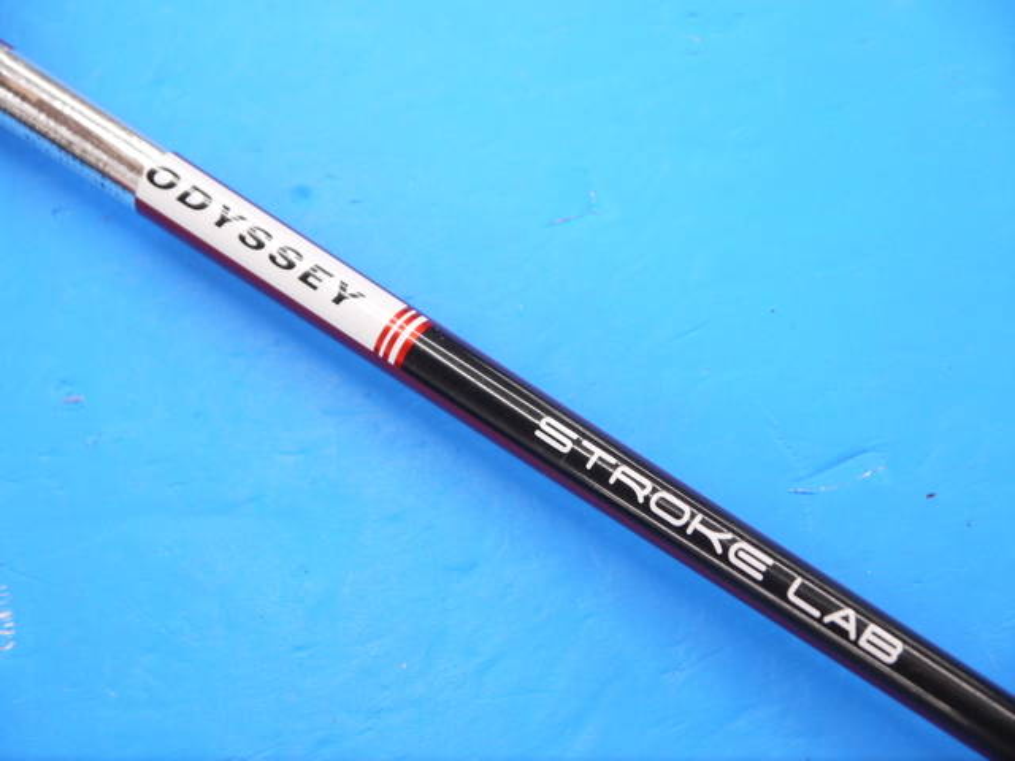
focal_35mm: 78
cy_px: 380
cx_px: 508
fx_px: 2287
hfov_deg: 25.0
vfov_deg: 18.9
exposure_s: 1/80
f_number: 5.5
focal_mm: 39
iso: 640
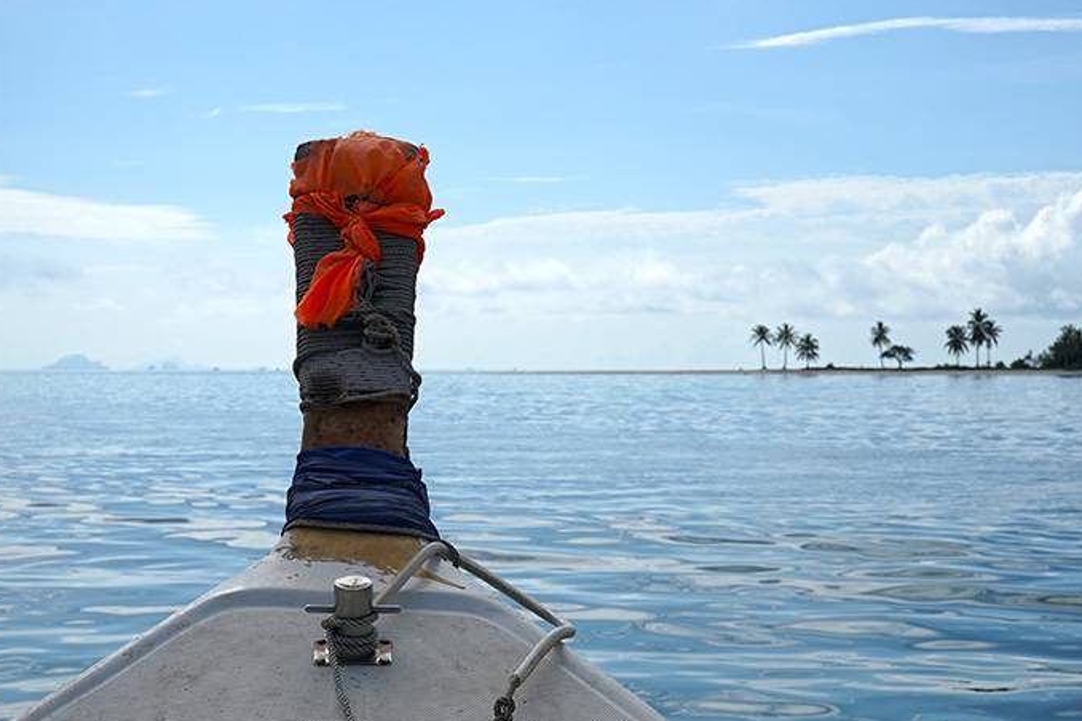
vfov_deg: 20.0
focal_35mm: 68
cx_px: 616
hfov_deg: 29.6
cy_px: 450
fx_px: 2044
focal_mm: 48
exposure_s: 1/1250
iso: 100
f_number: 7.1
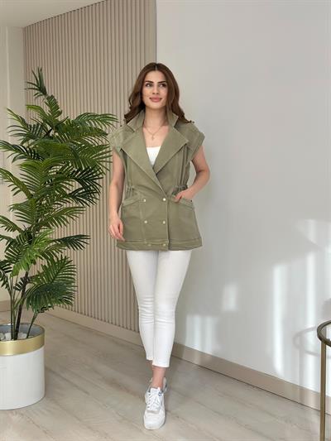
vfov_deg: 39.6
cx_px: 166
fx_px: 612
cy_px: 220
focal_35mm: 48
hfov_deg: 30.3
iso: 80
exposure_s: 1/389
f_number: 1.78
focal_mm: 6.86
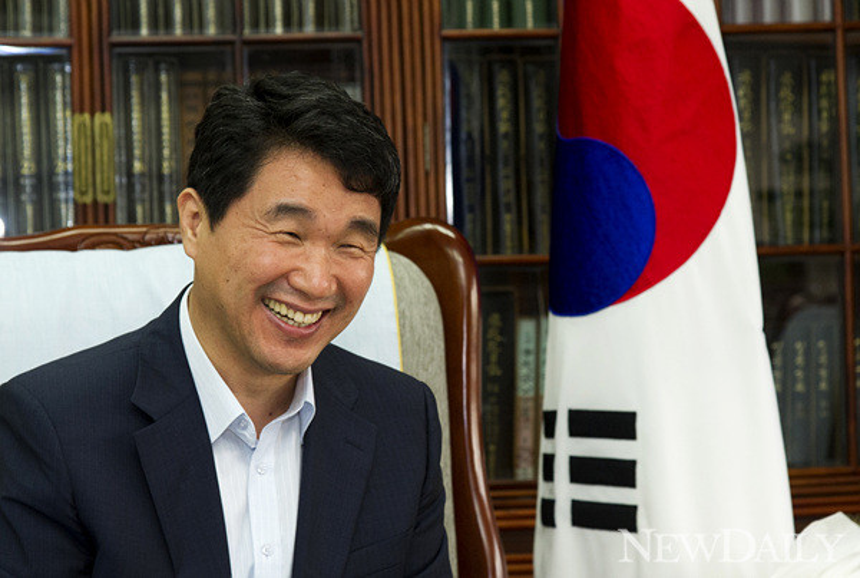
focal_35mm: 95
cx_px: 430
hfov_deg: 21.4
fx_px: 2275
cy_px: 289
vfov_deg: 14.5
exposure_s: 1/250
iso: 3200
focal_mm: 95
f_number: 5.6
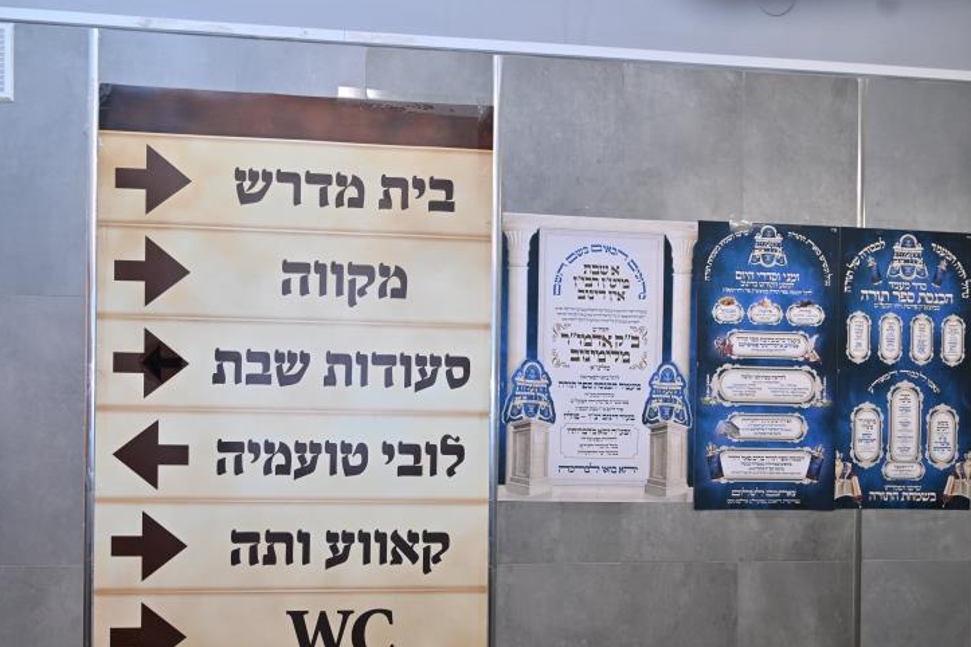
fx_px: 917
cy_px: 441
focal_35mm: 34
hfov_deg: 55.7
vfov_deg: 38.4
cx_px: 446
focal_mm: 24
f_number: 4
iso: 400
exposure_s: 1/100
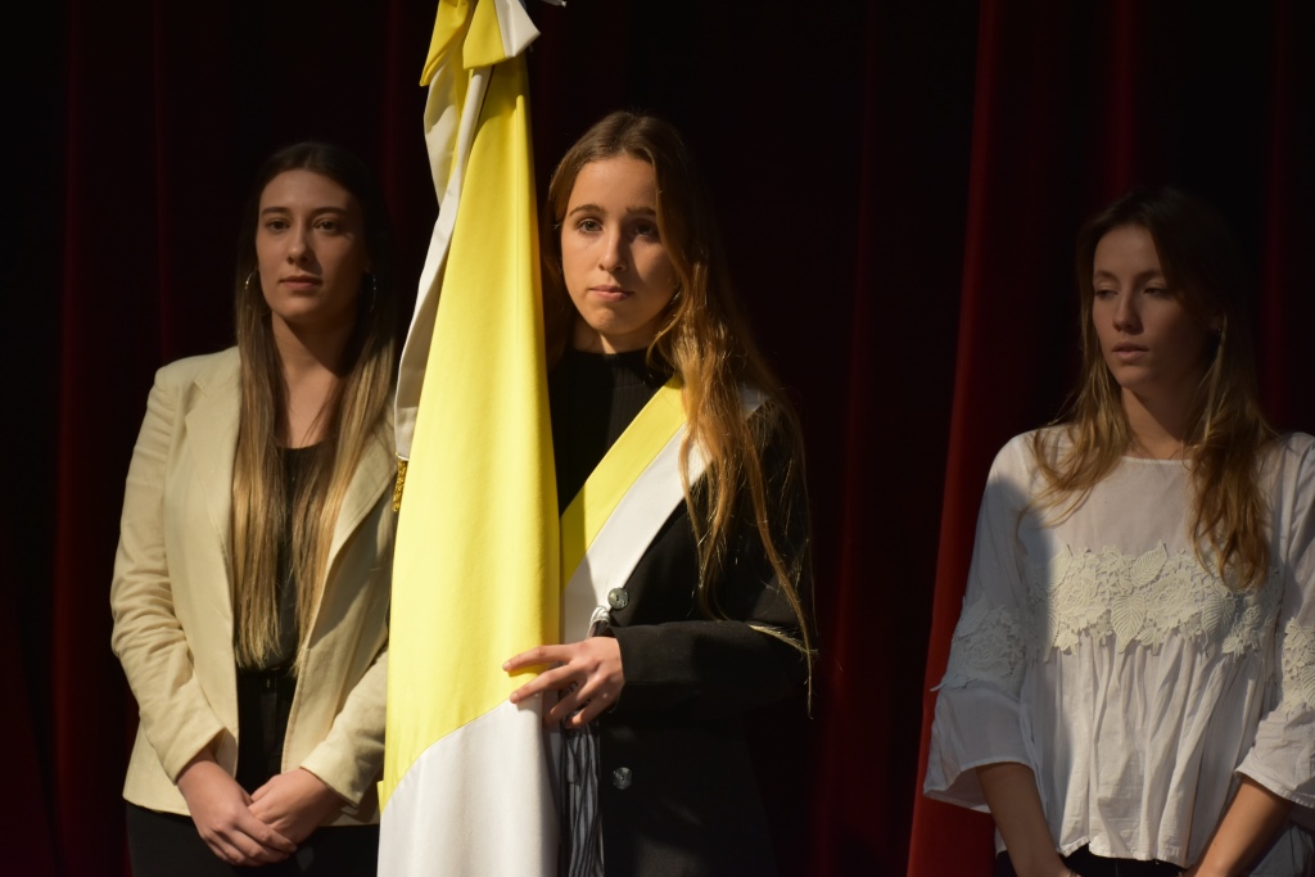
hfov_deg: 21.9
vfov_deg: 14.7
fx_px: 3397
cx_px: 658
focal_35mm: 93
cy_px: 438
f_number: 6.3
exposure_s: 1/160
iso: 800
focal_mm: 62
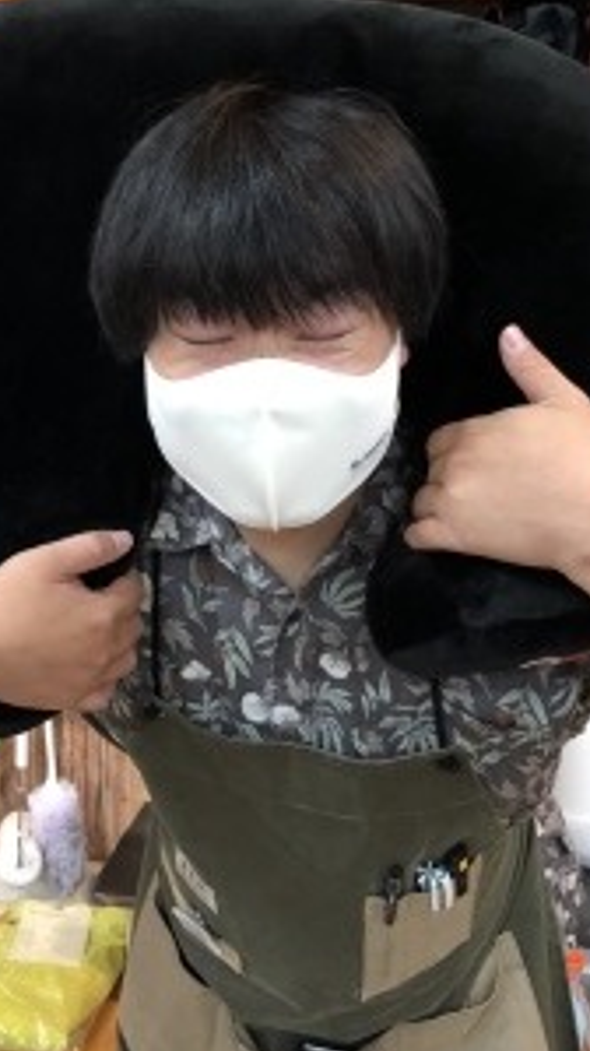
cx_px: 156
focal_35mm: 51
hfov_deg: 23.3
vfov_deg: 40.2
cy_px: 366
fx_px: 1420
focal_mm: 3.99
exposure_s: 1/17
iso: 50
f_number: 1.8
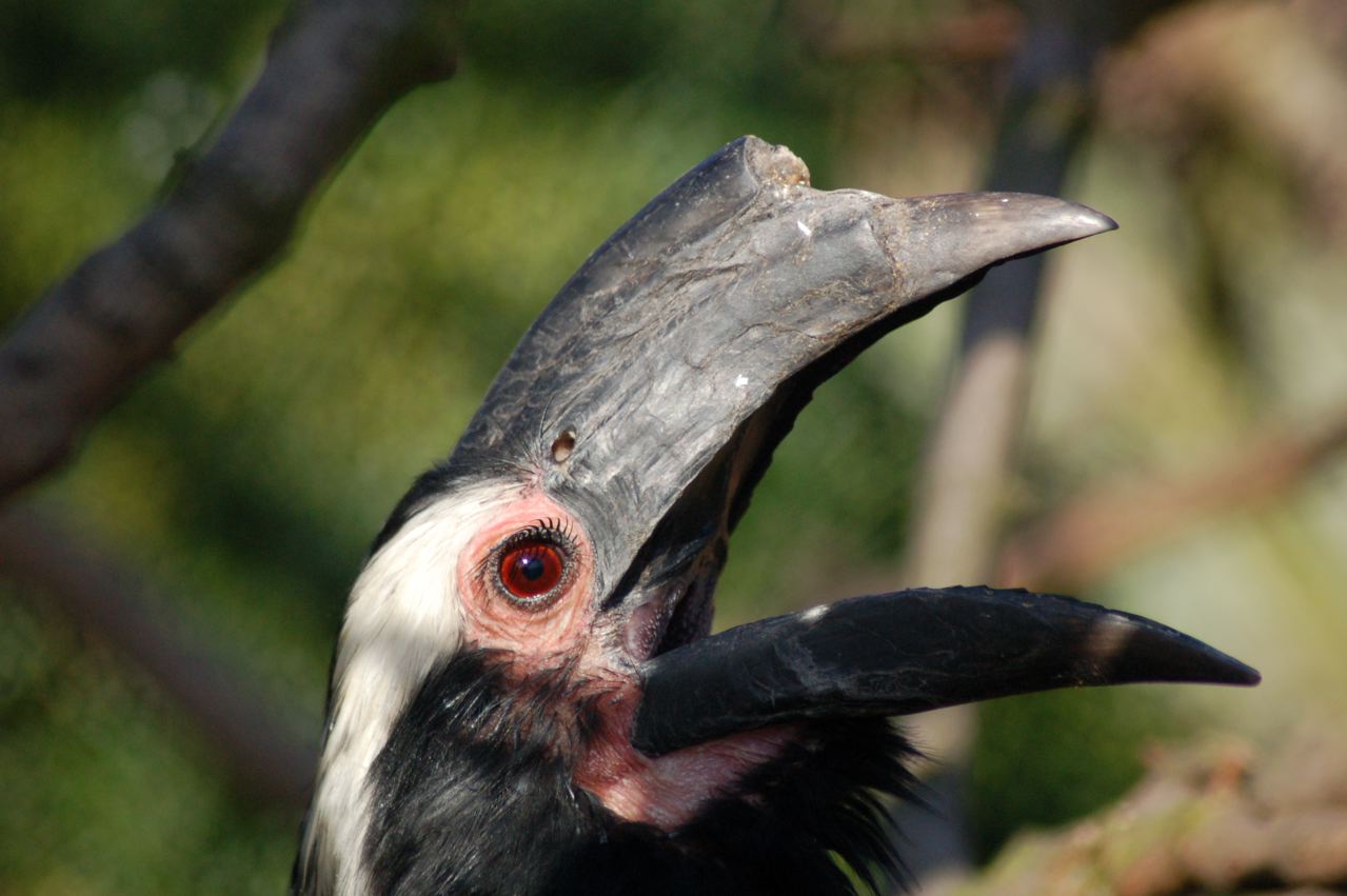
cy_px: 448
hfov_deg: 9.5
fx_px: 8133
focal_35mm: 218
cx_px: 674
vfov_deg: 6.3
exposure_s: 1/1250
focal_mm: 145
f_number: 4.5
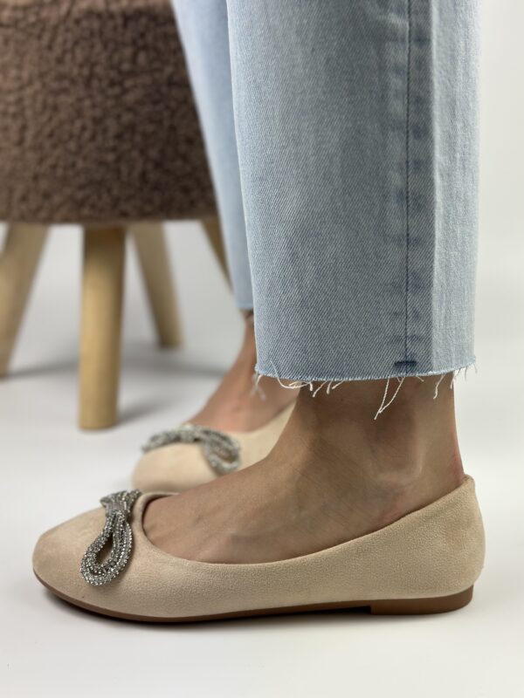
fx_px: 969
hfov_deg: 30.3
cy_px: 349
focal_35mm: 48
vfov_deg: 39.7
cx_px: 262
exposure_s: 1/1095
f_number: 1.78
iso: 80
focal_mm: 6.86
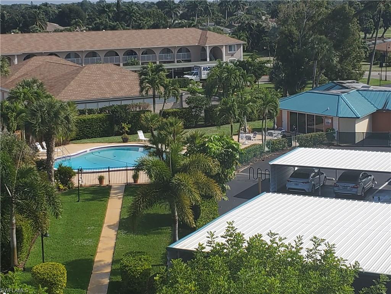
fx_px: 294
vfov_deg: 53.1
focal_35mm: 26
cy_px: 147
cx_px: 196
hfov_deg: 67.3
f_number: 2.4
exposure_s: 1/2430
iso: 50
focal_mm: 4.3
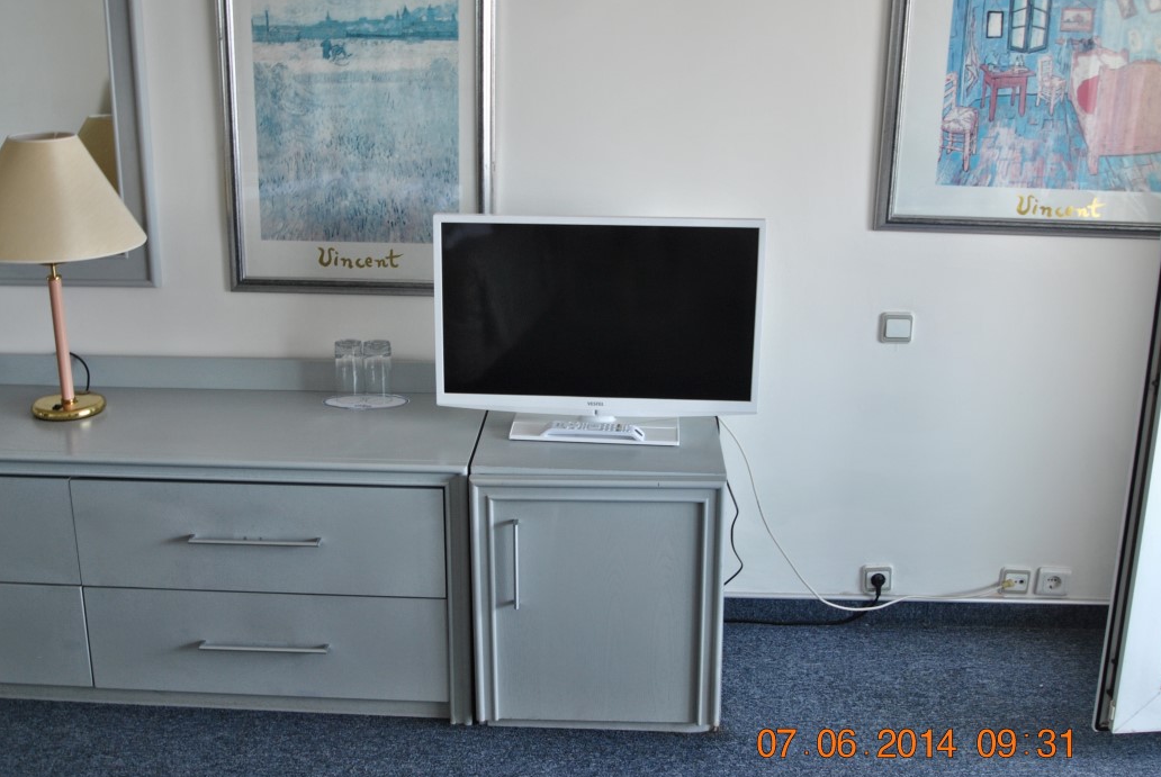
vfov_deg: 33.5
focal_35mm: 40
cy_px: 377
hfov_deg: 48.4
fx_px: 1292
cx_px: 554
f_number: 4.5
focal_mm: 24
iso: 200
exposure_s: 1/30
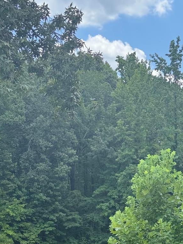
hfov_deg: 15.3
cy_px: 199
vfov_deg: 20.2
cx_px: 156
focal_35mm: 96
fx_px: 677
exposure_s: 1/1059
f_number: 1.78
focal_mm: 6.76
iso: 64
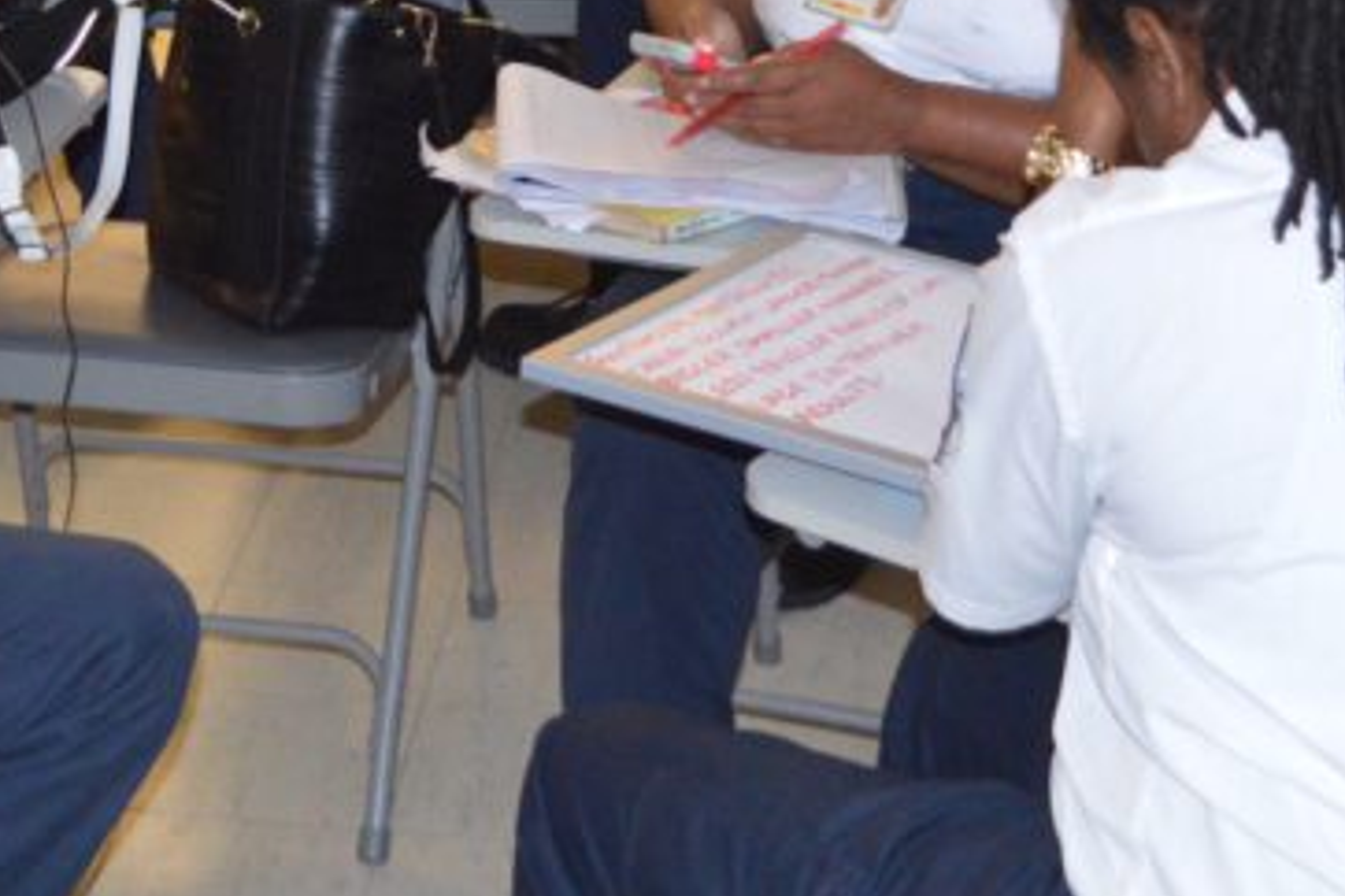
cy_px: -124
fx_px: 3474
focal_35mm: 93
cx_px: 522
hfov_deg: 21.9
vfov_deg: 14.3
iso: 2200
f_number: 3.8
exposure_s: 1/60
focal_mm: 22
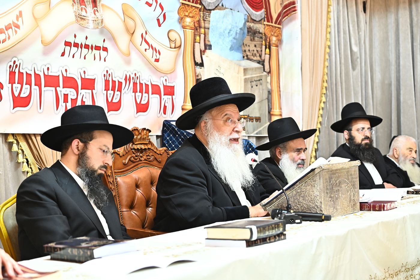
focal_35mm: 70
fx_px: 816
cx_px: 210
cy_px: 140
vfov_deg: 19.4
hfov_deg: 28.9
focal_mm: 70
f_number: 5.6
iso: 1600
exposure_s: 1/125
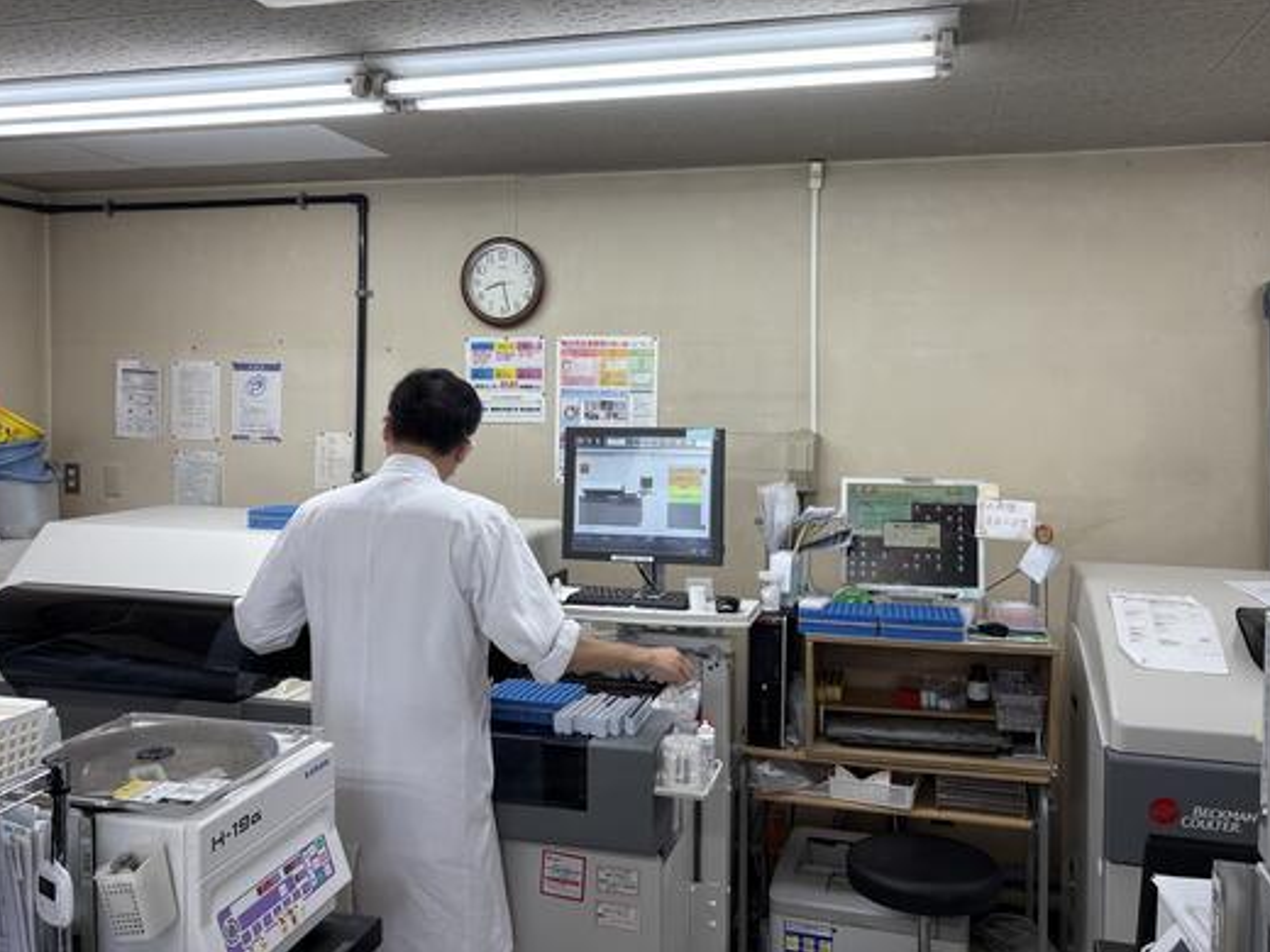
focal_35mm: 30
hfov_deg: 60.0
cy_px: 410
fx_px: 1101
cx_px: 628
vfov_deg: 46.7
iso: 50
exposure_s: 1/100
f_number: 1.6
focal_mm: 5.96
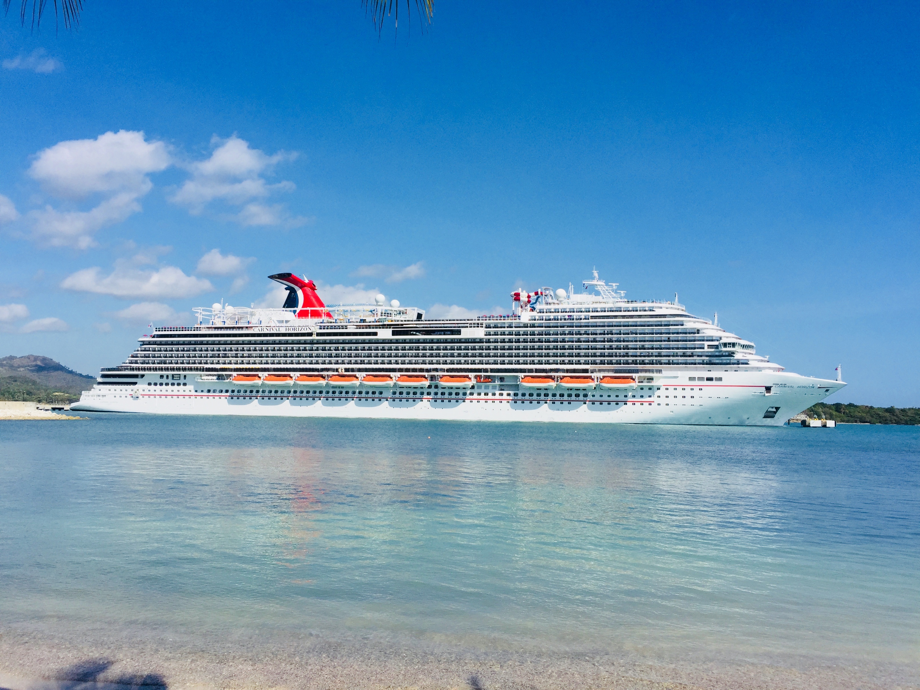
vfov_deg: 48.2
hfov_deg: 61.7
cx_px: 460
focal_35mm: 29
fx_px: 771
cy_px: 345
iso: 32
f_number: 2.2
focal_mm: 4.15
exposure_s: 1/3968
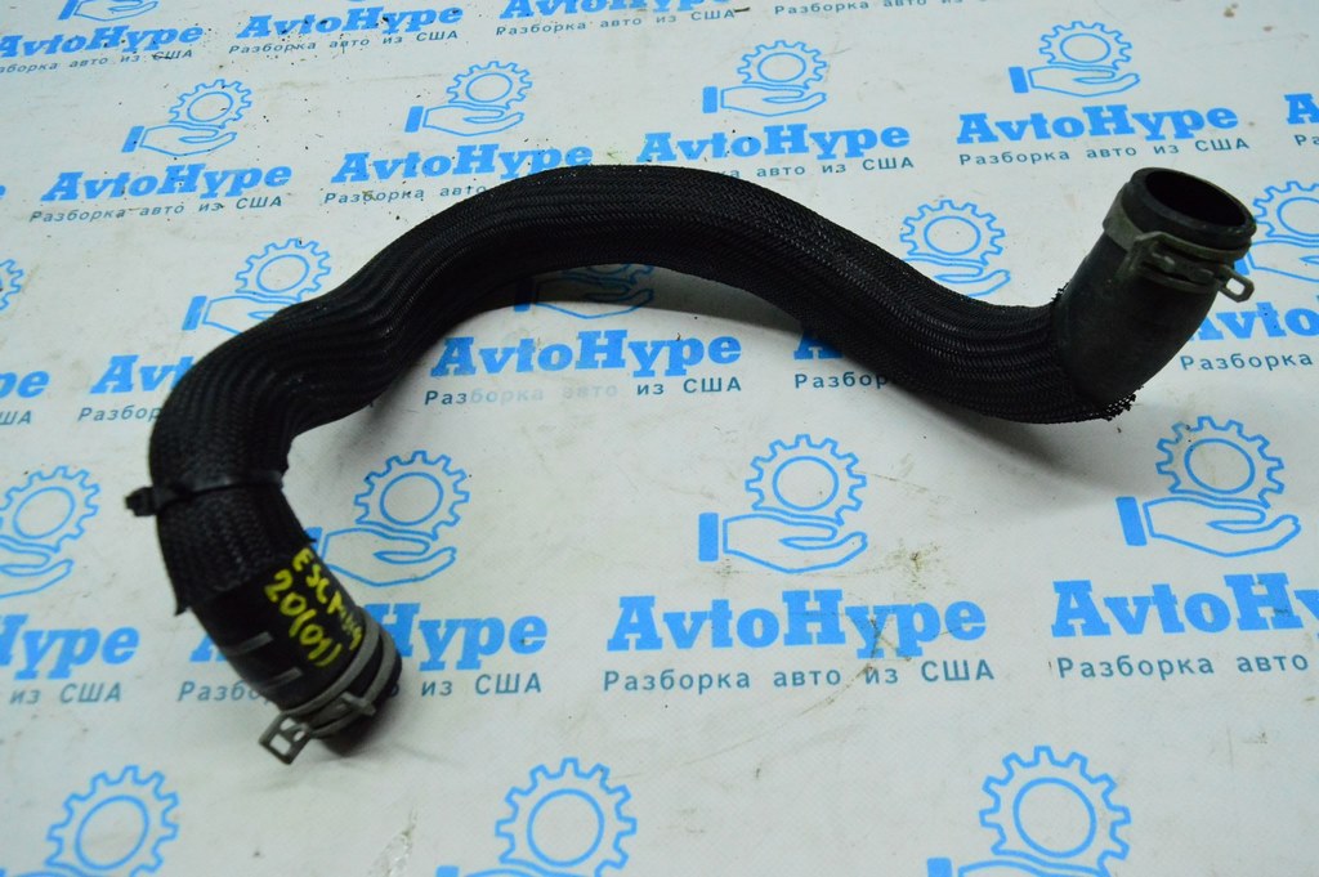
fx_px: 1098
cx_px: 660
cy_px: 438
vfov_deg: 43.5
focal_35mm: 30
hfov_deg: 62.0
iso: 6400
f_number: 6.3
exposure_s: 1/640
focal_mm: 20
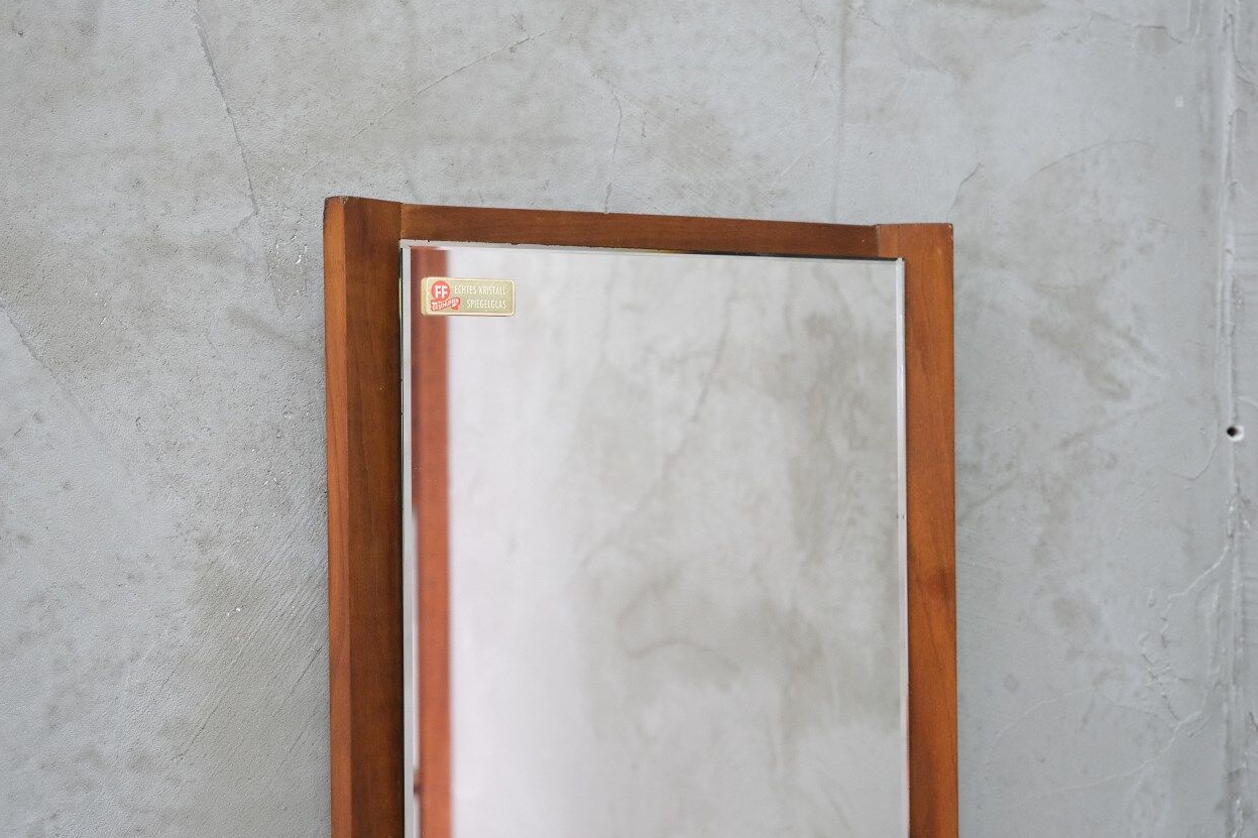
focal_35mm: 50
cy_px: 414
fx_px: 1747
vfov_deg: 27.0
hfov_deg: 39.6
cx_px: 618
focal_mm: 32.5
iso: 3200
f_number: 4
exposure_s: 1/50
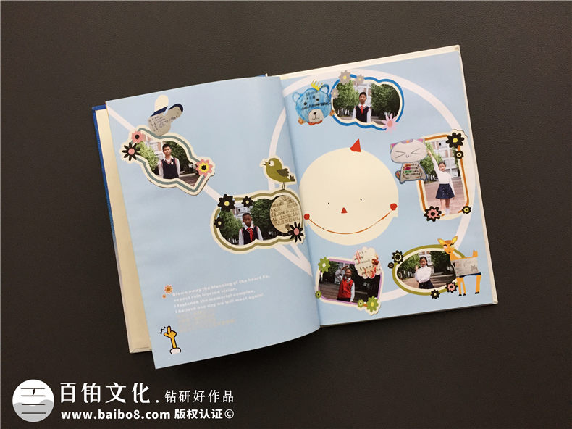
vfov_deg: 48.2
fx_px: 479
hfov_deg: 61.7
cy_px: 214
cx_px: 286
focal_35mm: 29
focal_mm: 4.15
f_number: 2.2
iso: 64
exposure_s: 1/33
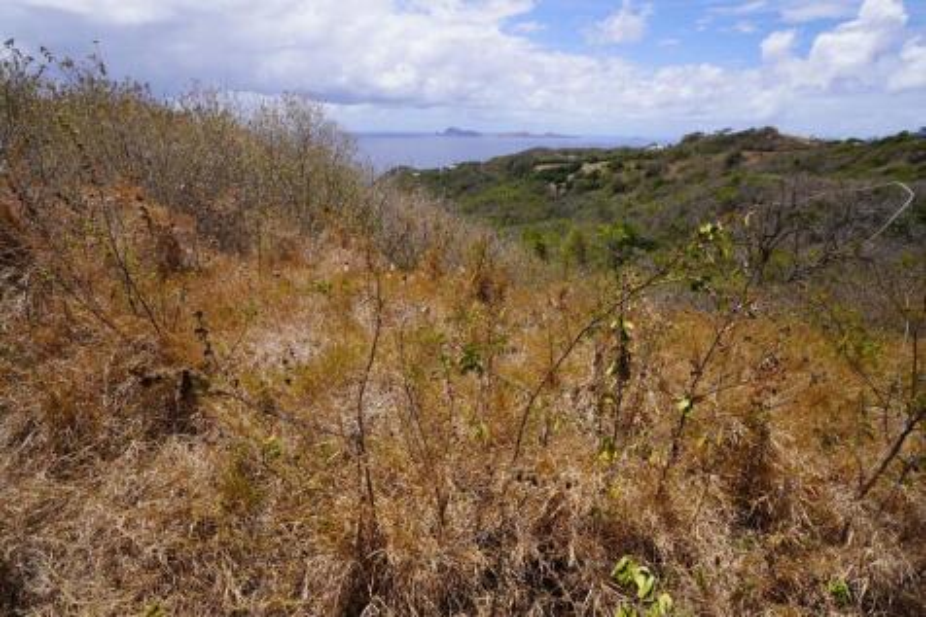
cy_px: 308
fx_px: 424
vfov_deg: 72.0
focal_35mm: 16
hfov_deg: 95.0
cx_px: 463
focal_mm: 11
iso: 100
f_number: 10
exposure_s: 1/160
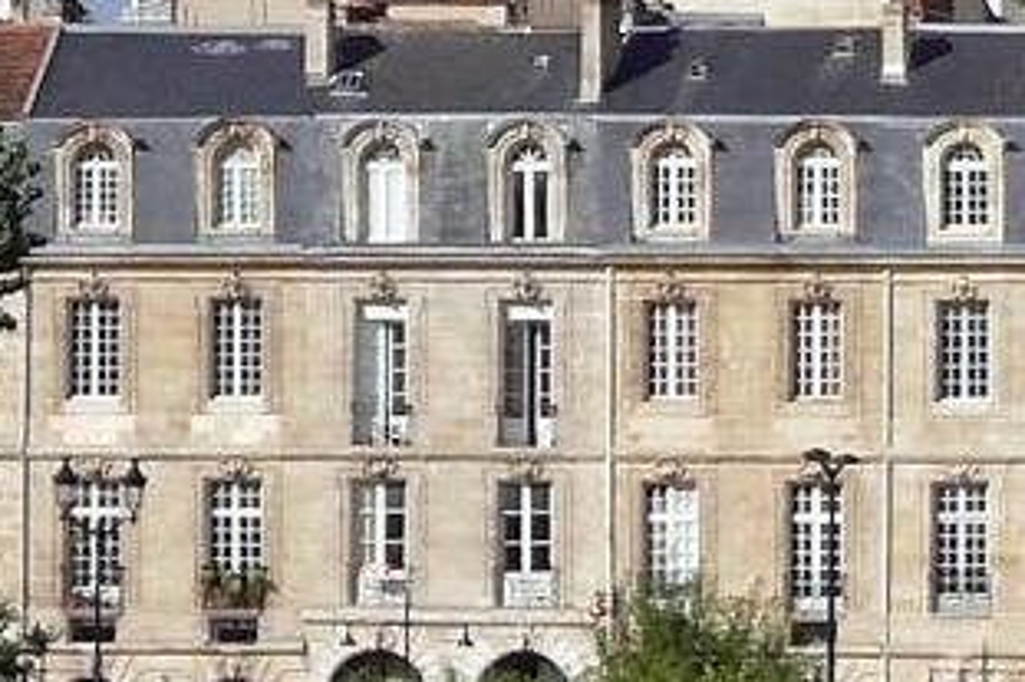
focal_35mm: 877
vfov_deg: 1.6
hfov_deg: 2.3
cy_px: -985
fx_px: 24956
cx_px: -1315
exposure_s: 1/400
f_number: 7.1
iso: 100
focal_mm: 30.7
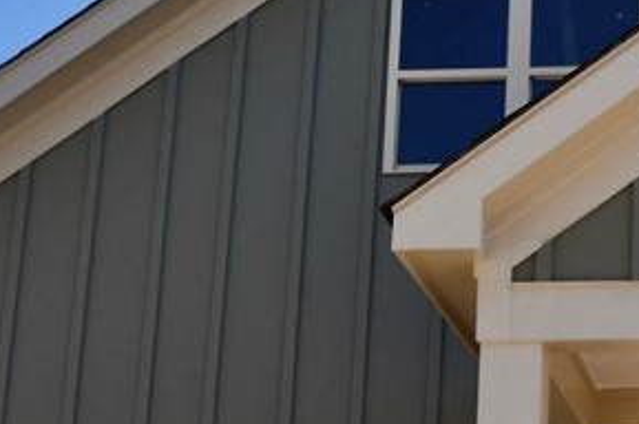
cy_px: 295
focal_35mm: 79
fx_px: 1401
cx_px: 758
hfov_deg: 23.6
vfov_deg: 17.2
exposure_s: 1/250
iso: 110
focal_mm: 14
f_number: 8
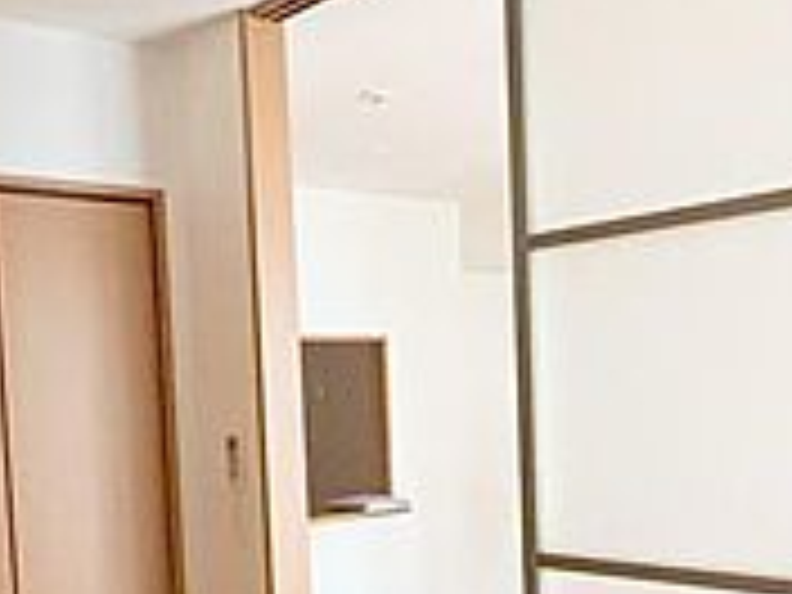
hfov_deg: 37.4
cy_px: 477
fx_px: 1167
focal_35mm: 51
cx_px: 464
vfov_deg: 28.0
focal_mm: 2.22
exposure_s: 1/31
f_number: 2.2
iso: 1000
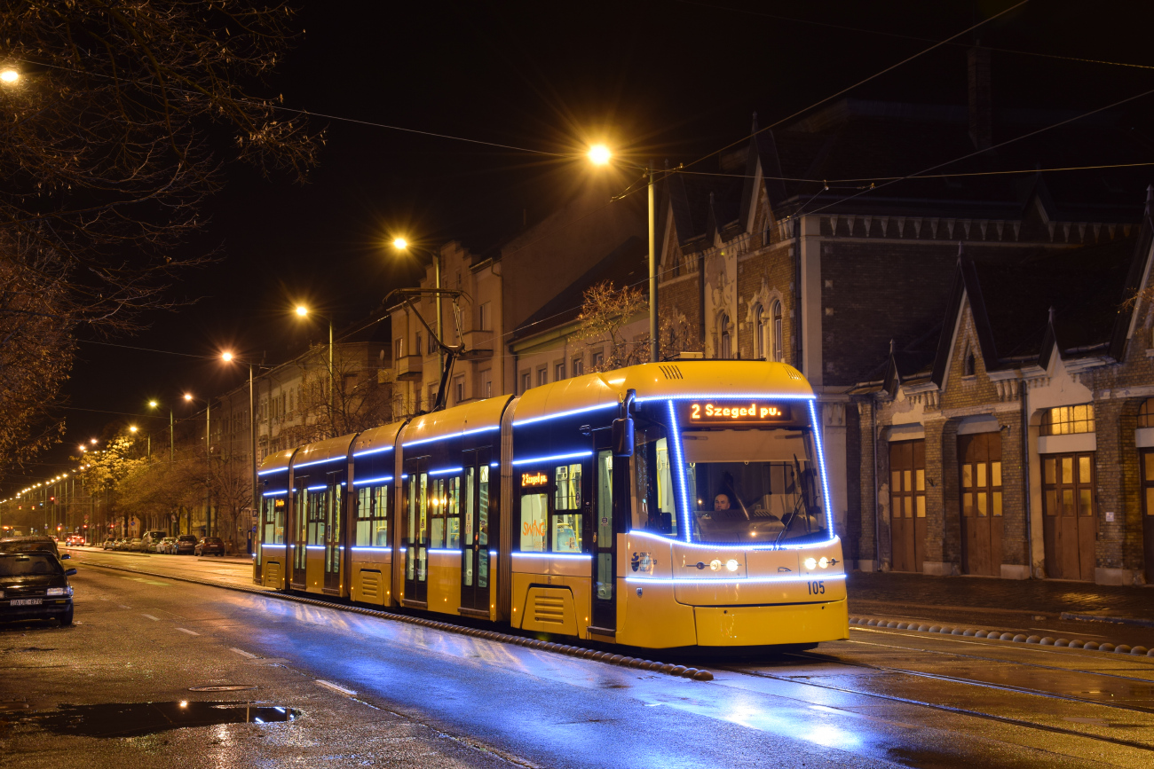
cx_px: 577
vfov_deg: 22.6
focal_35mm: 60
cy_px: 384
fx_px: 1923
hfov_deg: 33.4
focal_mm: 40
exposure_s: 1/1.3
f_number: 6.3
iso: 200
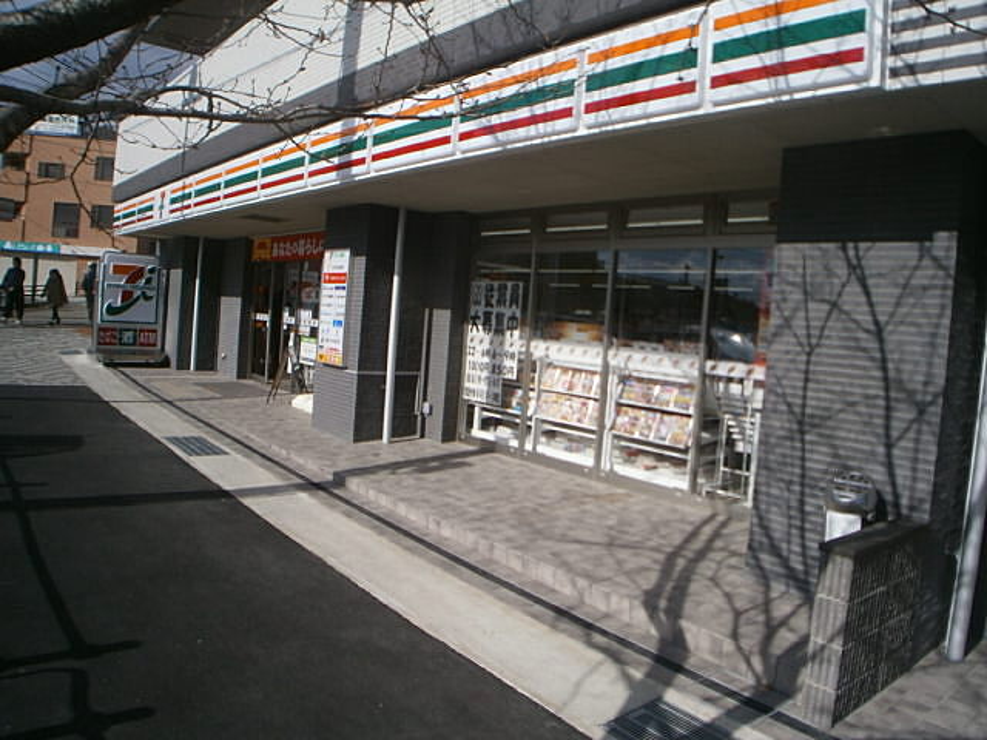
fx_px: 1026
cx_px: 494
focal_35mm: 36
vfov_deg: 39.7
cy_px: 370
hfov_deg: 51.4
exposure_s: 1/1600
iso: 80
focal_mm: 6.4
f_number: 3.1
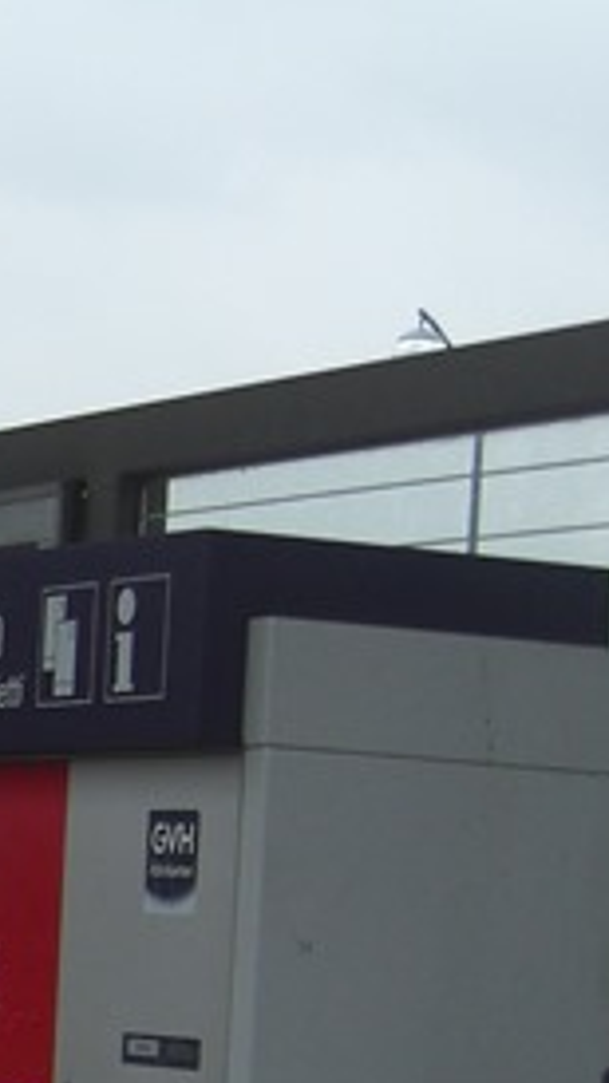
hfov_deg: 7.4
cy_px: 1320
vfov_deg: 13.5
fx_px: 4452
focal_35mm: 155
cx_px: -811
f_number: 2.8
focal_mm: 7.9
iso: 80
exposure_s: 1/125
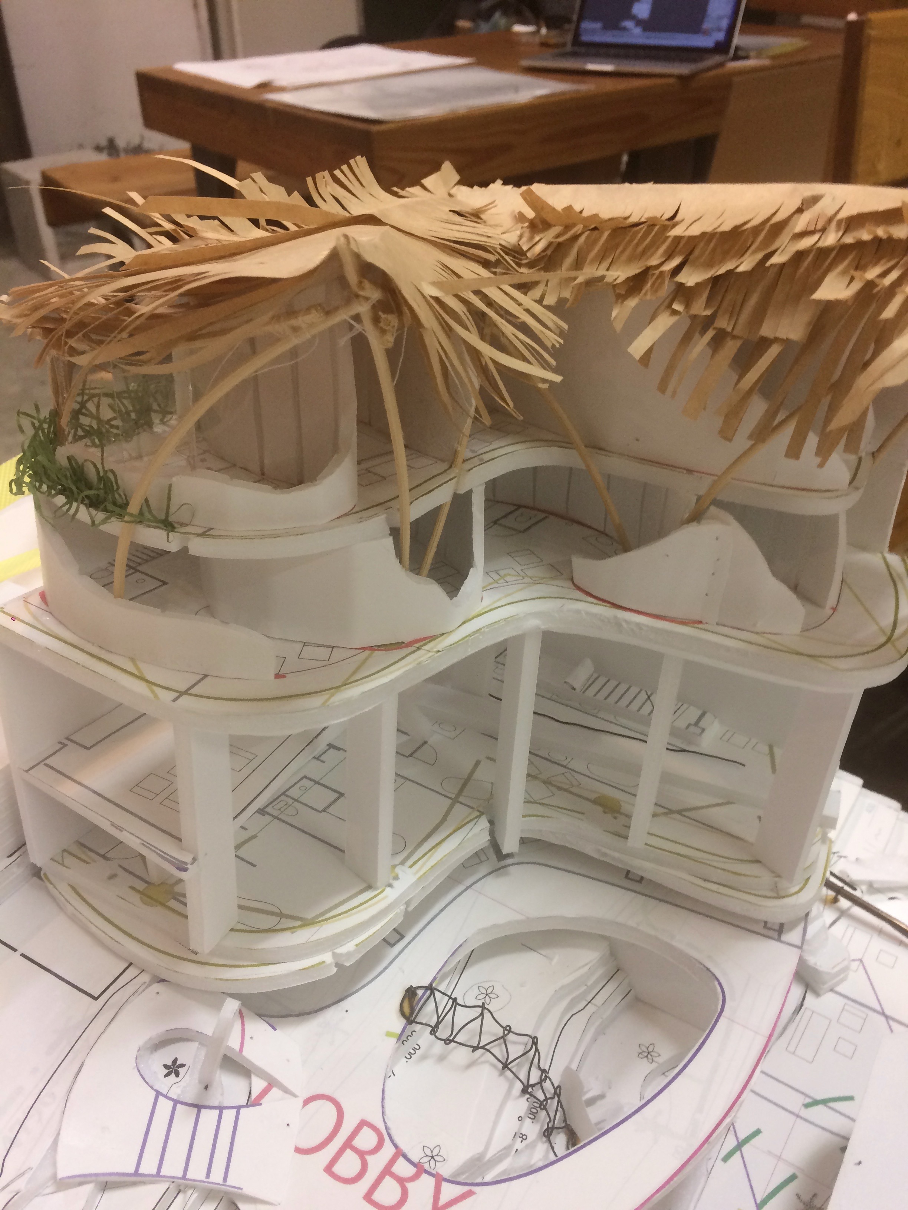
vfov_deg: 61.7
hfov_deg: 48.2
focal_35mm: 29
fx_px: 1014
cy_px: 605
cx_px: 454
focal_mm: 4.15
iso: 100
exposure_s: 1/33
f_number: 2.2
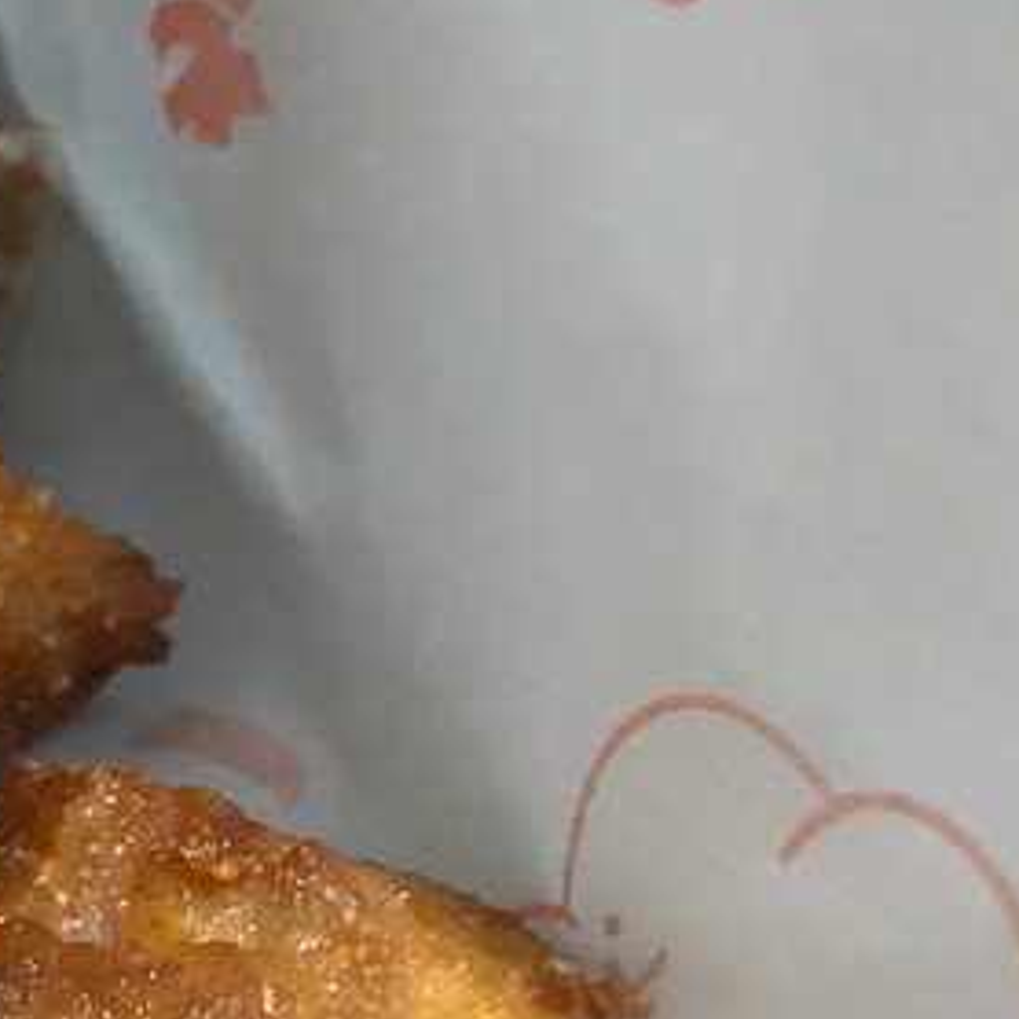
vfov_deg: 19.4
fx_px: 2964
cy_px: 696
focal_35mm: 89
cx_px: -568
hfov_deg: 17.3
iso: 100
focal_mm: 3.99
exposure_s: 1/9
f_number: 1.8
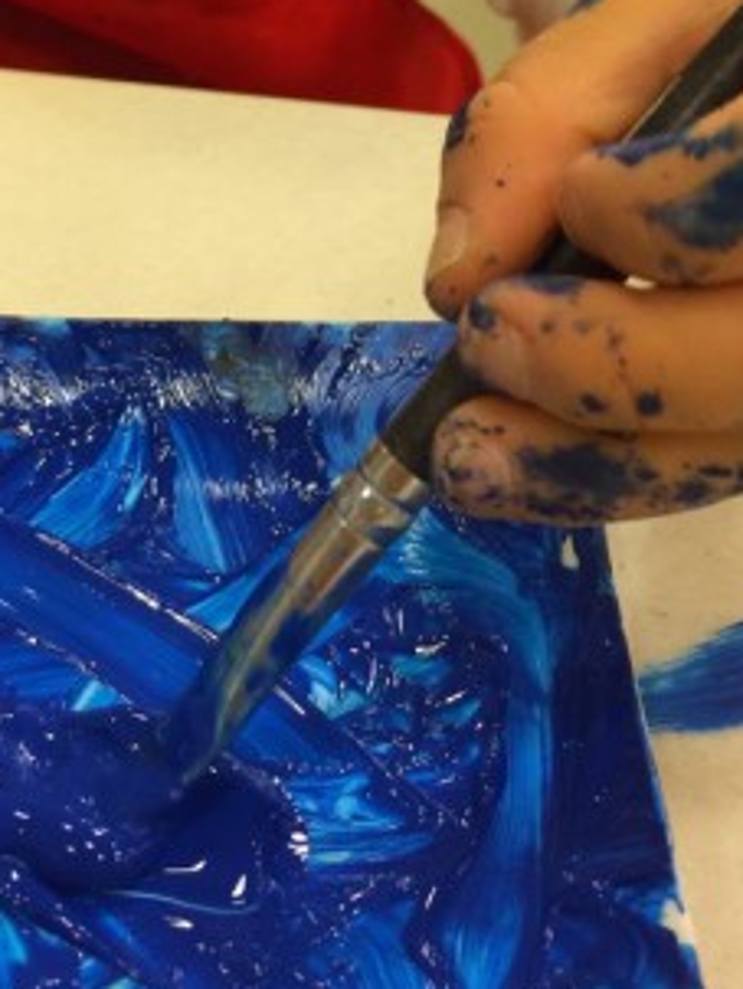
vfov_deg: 33.6
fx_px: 1572
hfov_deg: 26.6
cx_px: 324
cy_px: 159
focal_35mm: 55
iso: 100
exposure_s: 1/30
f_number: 2.2
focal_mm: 4.15
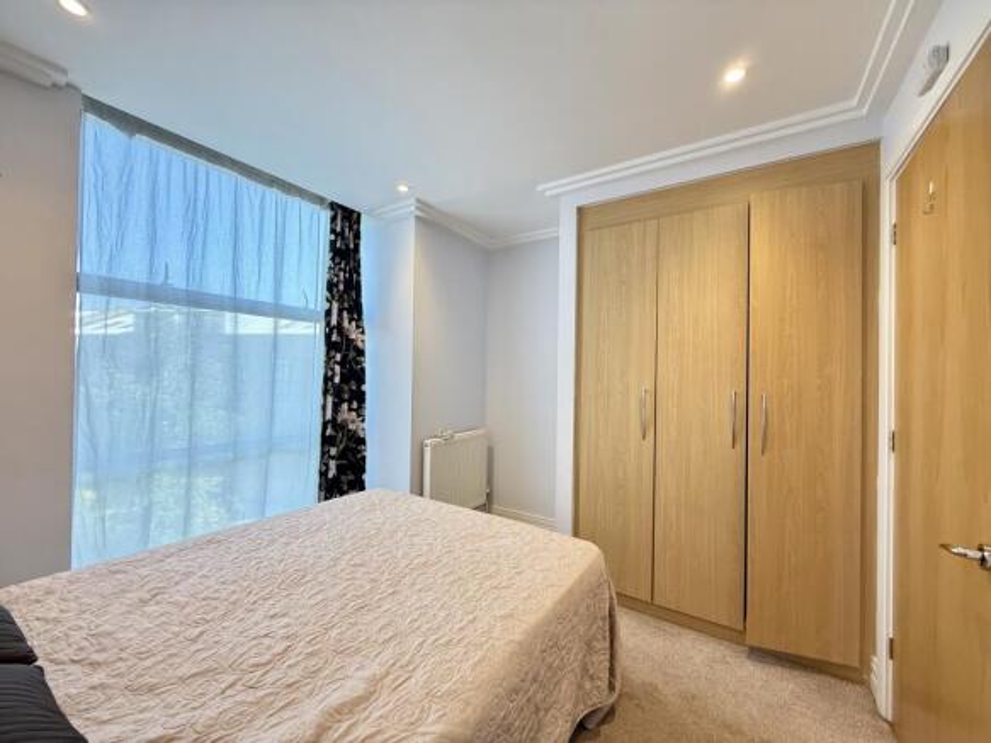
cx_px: 496
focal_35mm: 14
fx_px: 401
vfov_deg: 85.7
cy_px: 372
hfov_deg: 102.1
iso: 400
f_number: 2.2
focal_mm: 2.22
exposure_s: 1/100
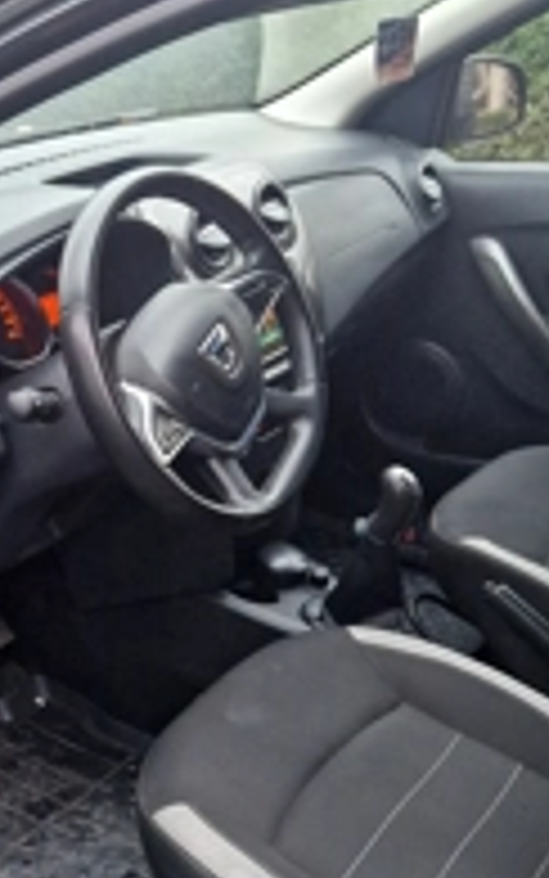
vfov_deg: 40.0
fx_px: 1196
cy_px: 549
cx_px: 40
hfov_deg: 25.0
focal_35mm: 50
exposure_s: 1/100
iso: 1000
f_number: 1.8
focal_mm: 5.4
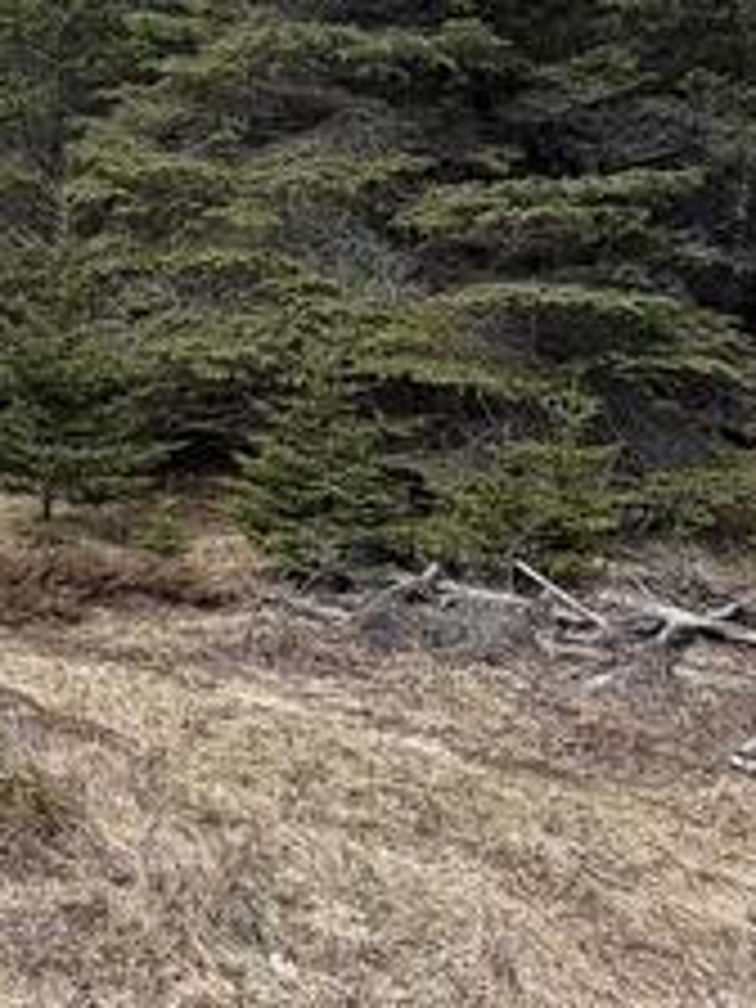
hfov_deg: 25.0
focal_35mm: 48
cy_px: 360
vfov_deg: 39.3
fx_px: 1398
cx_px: -297
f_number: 2.2
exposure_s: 1/502
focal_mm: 2.22
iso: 40
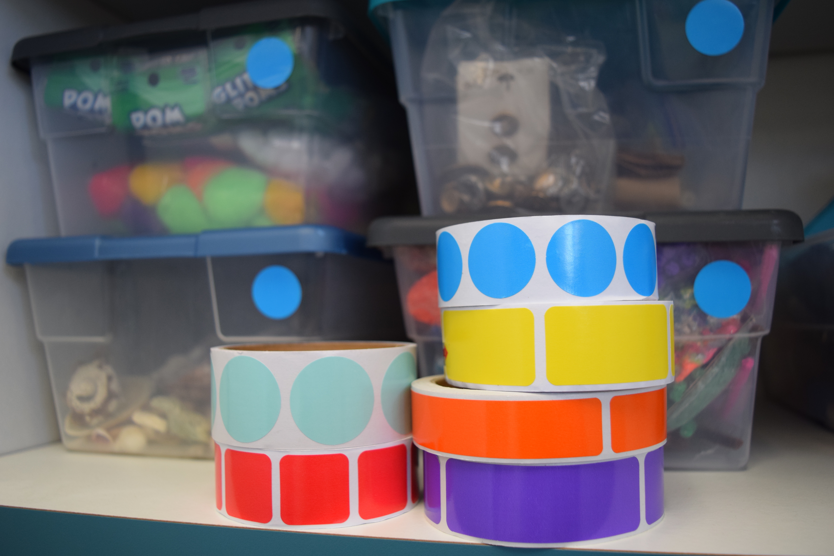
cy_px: 278
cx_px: 417
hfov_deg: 57.2
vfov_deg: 40.0
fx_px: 764
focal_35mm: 33
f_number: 4
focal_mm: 22
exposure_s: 1/60
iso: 640
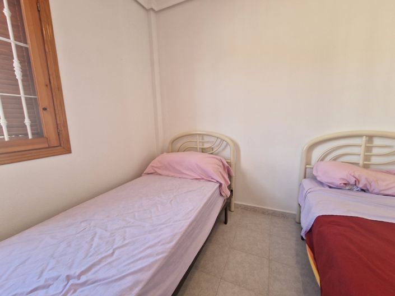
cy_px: 148
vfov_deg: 89.9
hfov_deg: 106.2
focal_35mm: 13
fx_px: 148
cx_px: 198
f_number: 2.2
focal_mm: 2.2
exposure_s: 1/50
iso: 125
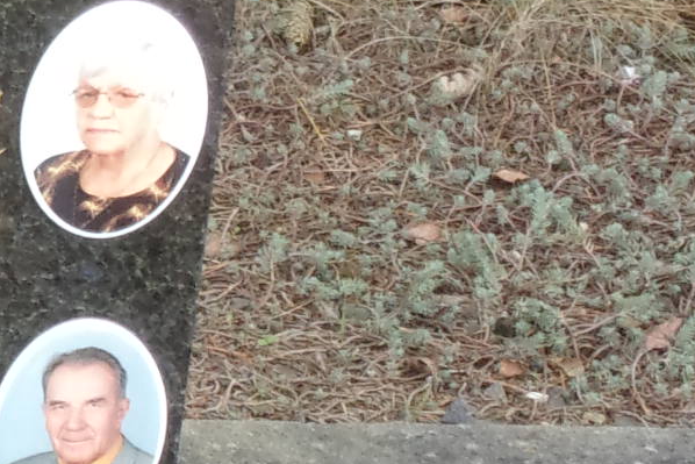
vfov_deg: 5.8
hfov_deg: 8.4
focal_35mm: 239
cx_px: -466
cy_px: 304
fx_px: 4615
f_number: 4.9
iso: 163
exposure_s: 1/34
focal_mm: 9.5
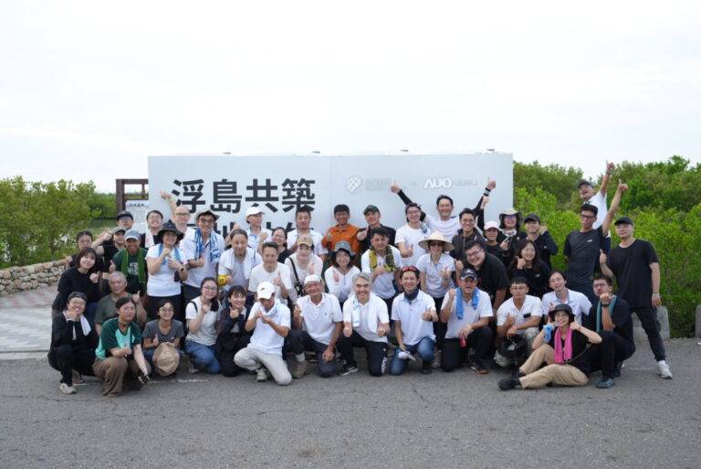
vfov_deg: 31.9
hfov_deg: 46.4
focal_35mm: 42
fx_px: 818
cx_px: 350
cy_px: 234
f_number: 2.8
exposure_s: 1/250
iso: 250
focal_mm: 42
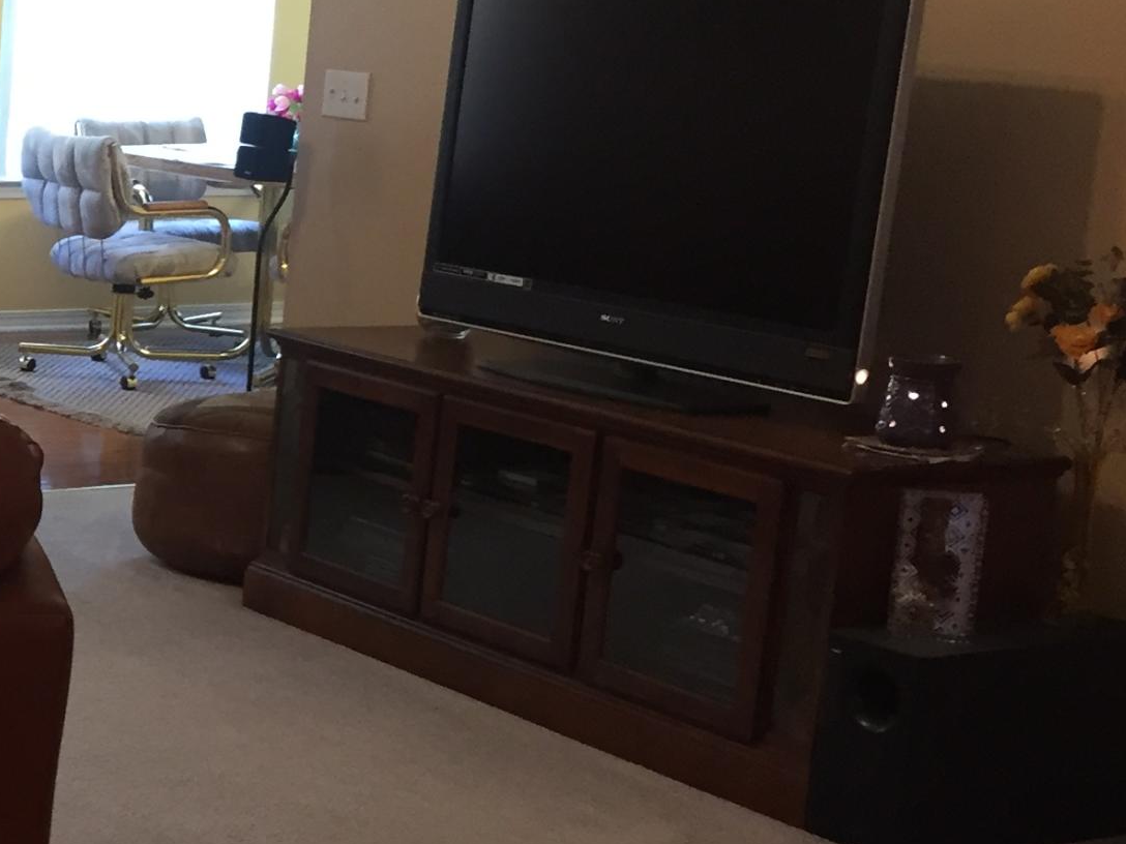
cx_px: -417
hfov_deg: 21.6
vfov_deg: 18.4
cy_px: 475
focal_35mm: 80
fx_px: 2602
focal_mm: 4.15
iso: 100
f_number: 2.2
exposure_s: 1/30
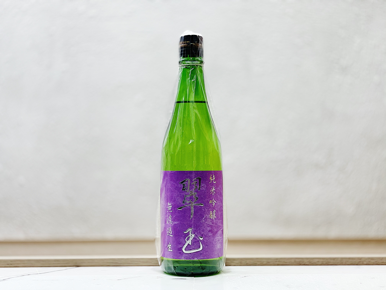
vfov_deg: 28.0
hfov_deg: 36.8
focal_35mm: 52
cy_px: 145
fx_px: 580
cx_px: 193
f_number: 2
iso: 64
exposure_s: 1/100
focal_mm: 6
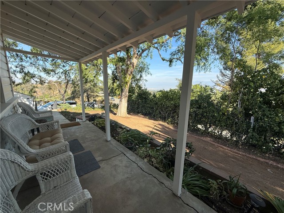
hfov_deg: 102.1
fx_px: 115
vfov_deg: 85.7
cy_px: 106
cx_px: 142
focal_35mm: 14
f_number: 2.2
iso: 50
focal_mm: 2.22
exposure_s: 1/717
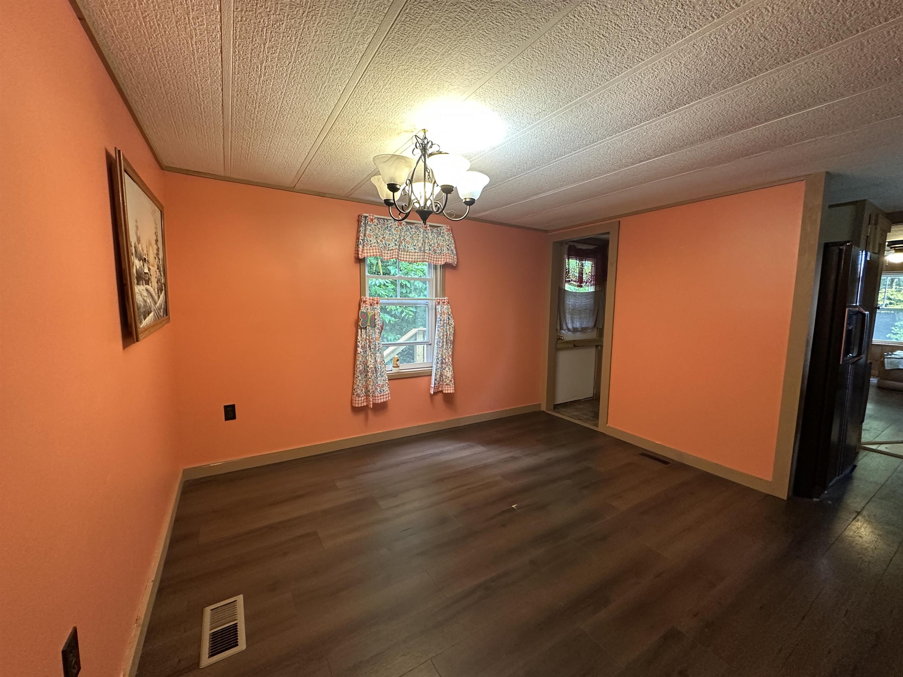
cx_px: 452
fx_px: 365
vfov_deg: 85.7
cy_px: 338
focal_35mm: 14
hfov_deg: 102.1
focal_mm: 2.22
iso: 400
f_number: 2.2
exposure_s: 1/60
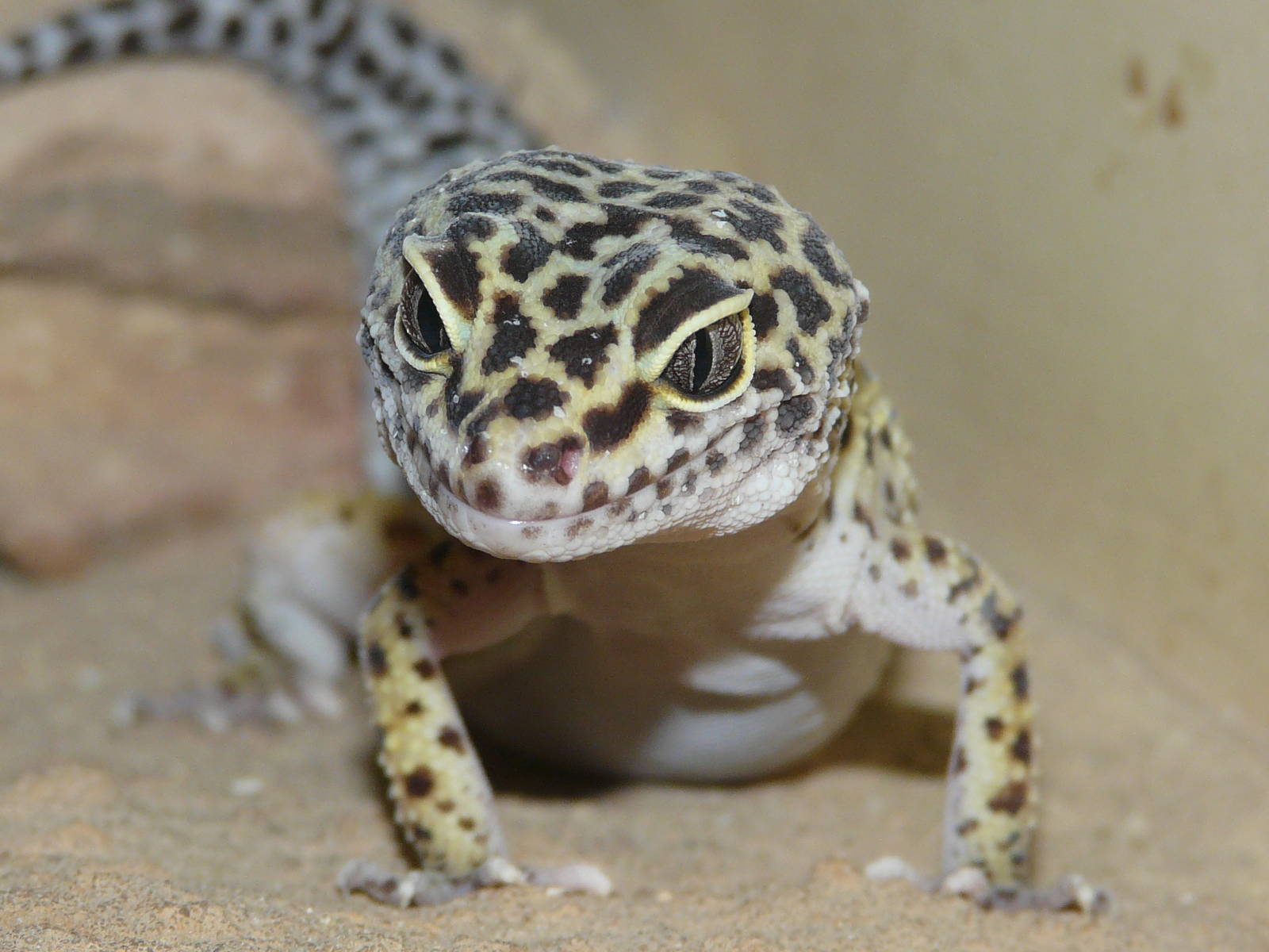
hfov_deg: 10.4
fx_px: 7002
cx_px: 634
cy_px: 476
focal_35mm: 191
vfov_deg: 7.8
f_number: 3.6
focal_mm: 19.7
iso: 100
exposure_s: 1/60
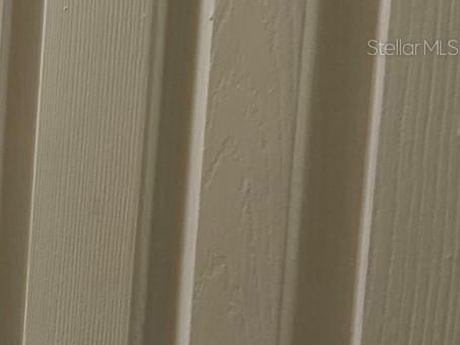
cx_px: -351
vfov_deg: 15.9
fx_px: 1223
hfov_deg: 17.5
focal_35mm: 92
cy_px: 47
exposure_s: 1/120
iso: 50
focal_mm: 4.25
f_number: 1.8
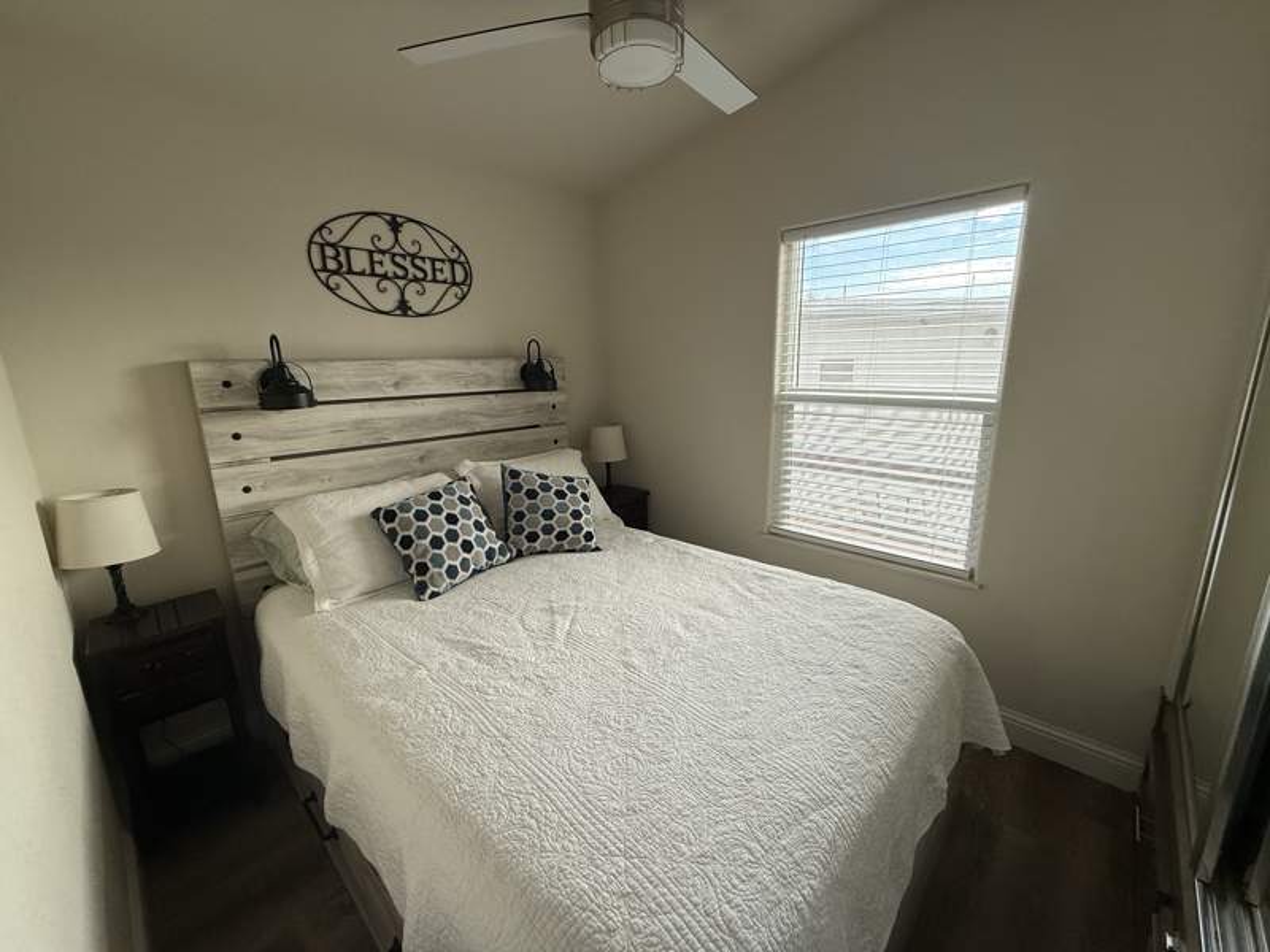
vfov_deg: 85.7
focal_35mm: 14
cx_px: 635
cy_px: 476
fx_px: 514
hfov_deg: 102.1
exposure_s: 1/99
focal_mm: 2.22
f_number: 2.2
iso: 200
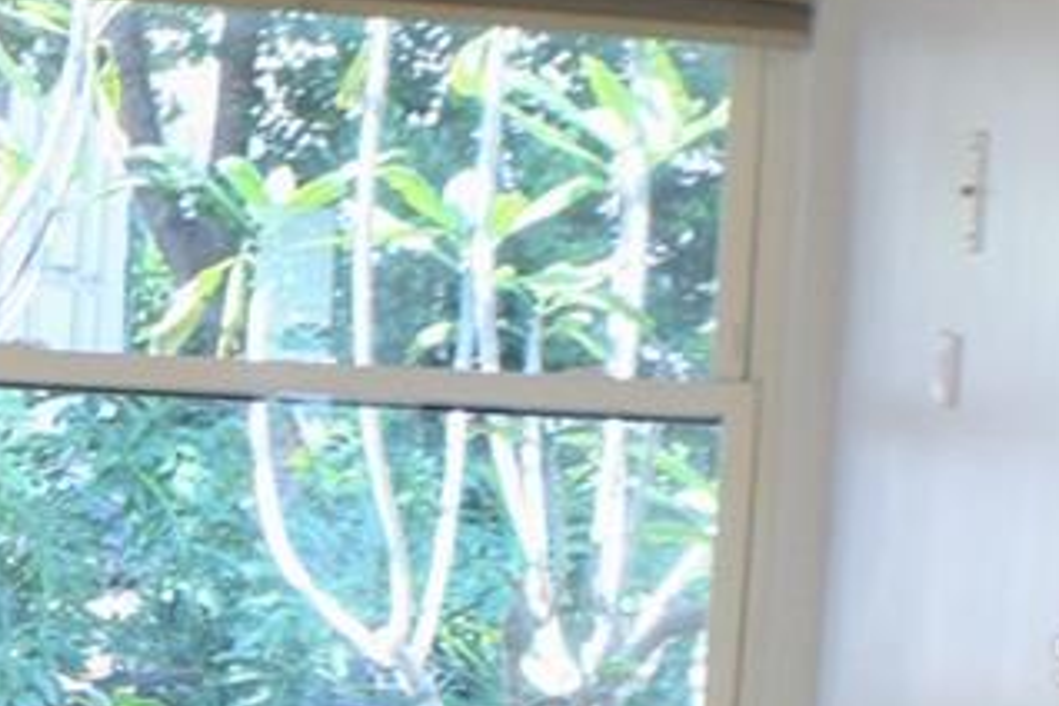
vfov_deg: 8.2
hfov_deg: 10.9
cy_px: 659
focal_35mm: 166
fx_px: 4883
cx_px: -1315
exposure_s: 1/100
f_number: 5
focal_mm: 22
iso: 400
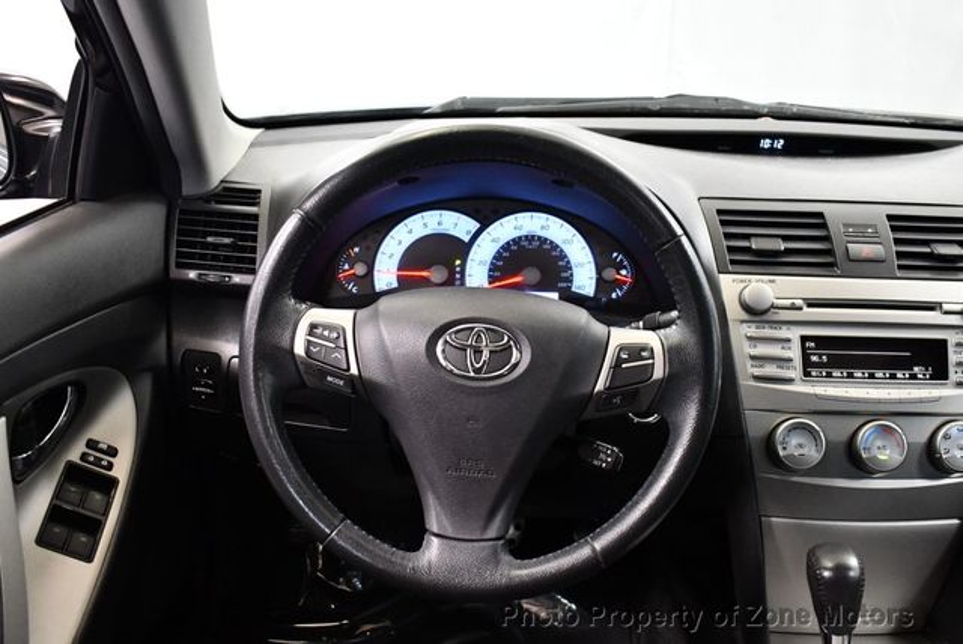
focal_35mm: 36
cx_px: 482
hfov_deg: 53.1
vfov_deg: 36.9
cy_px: 322
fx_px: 964
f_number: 3.5
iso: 3200
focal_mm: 18
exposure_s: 1/80
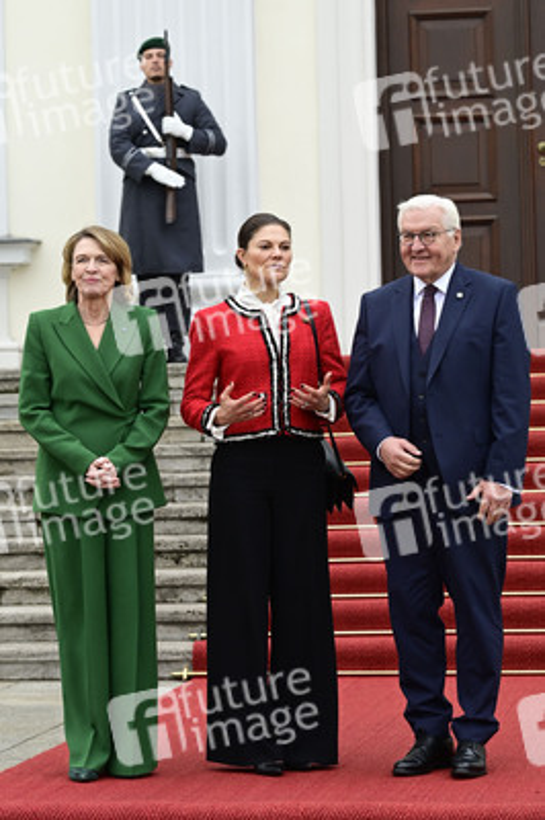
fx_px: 2639
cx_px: 272
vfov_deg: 17.7
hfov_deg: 11.8
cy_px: 410
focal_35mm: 116
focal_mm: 116
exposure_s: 1/250
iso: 1600
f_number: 5.6
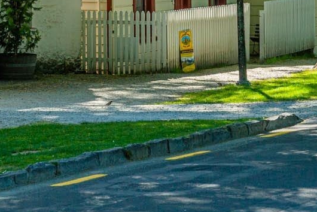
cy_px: -143
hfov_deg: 7.8
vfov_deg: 5.2
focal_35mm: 264
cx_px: 4
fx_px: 2326
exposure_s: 1/160
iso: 500
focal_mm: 70
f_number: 9
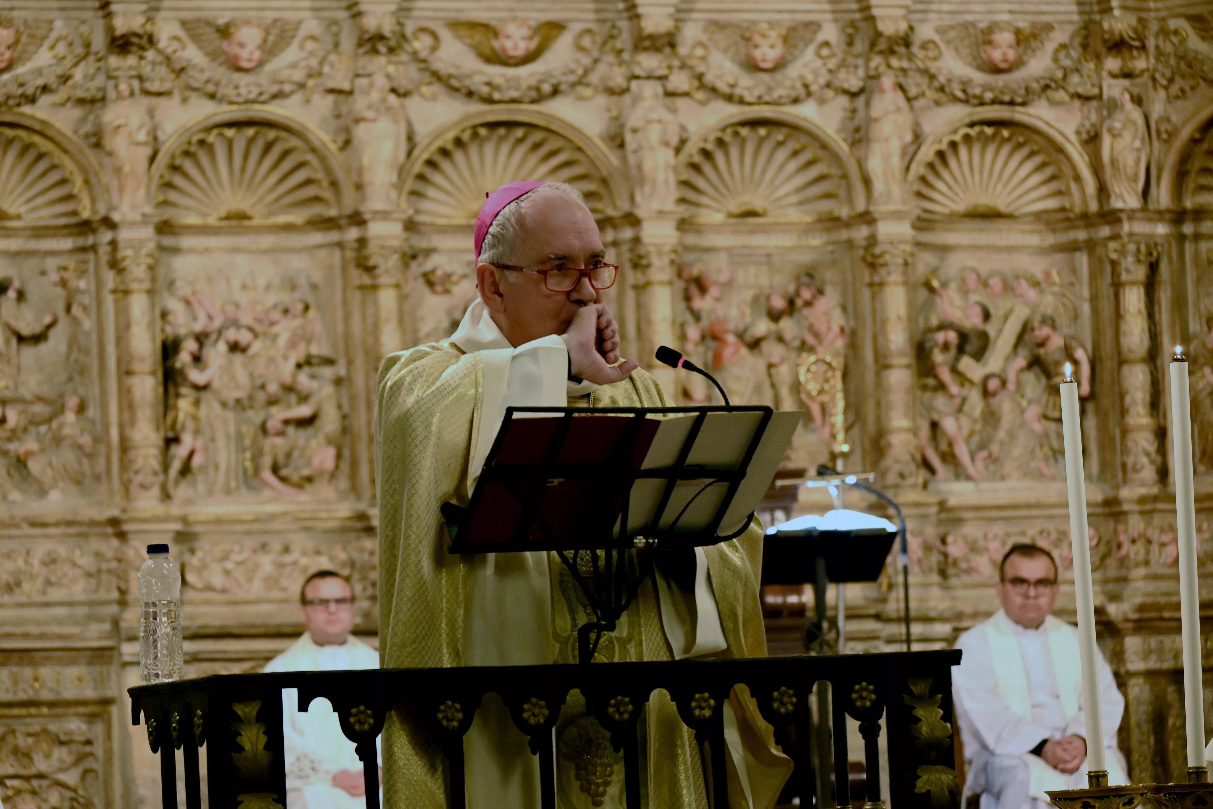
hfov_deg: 11.4
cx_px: 606
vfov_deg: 7.6
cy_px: 404
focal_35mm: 180
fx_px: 6065
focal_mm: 120
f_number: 5.3
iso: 3200
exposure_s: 1/40
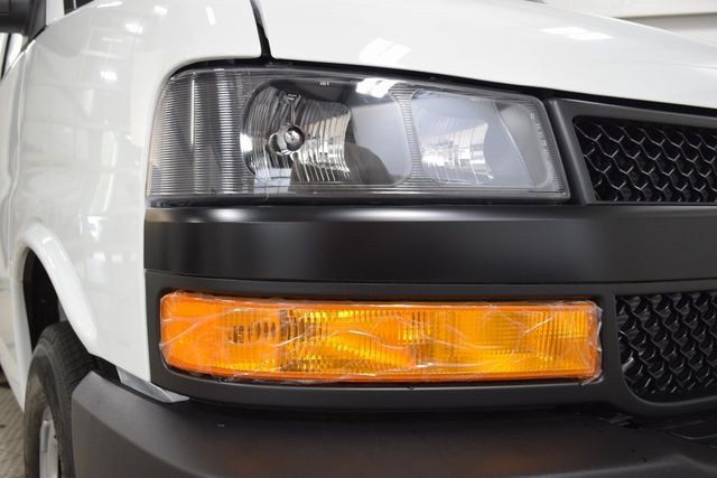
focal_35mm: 33
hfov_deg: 57.2
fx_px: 657
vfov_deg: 40.0
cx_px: 358
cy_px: 239
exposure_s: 1/60
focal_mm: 22
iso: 1000
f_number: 4
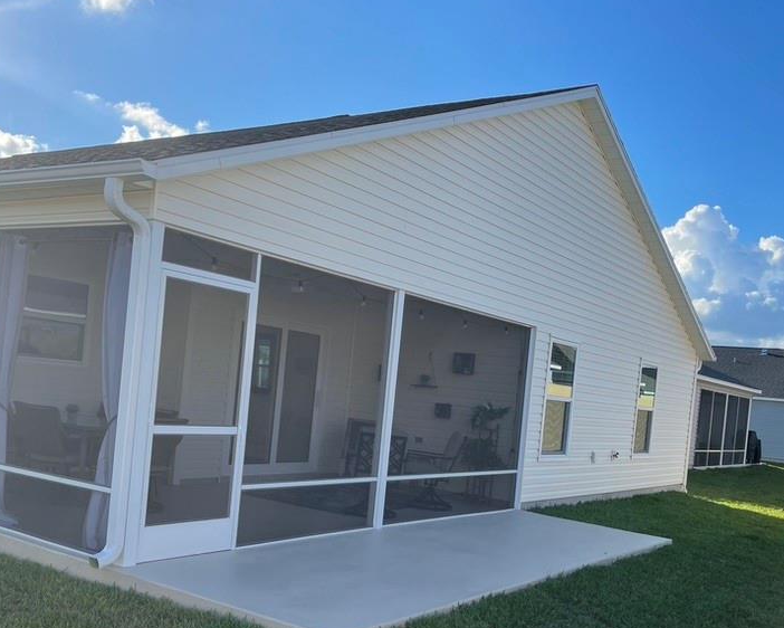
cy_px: 402
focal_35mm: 37
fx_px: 859
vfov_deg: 39.8
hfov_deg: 49.1
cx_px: 399
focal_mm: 5.1
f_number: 1.6
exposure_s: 1/2717
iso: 32
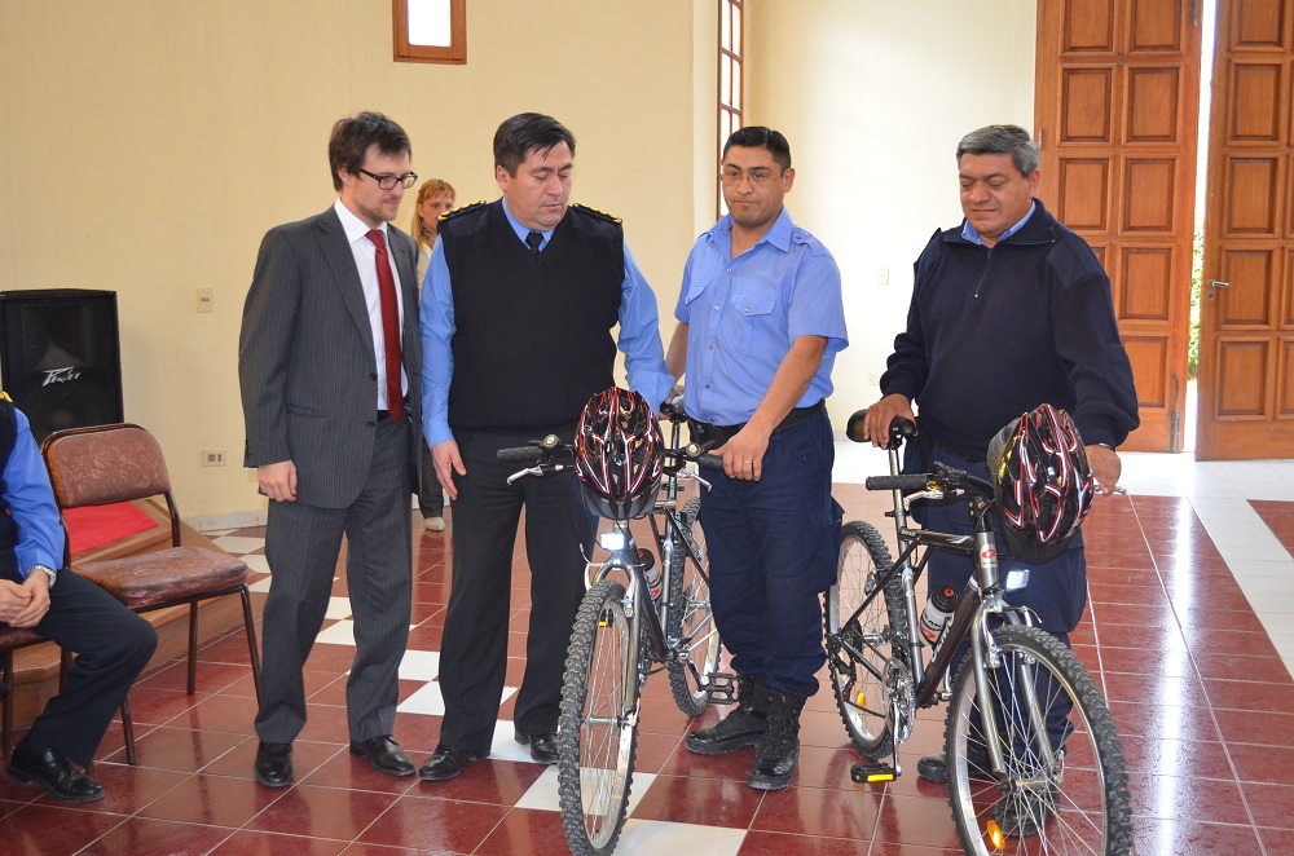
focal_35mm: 39
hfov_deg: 49.6
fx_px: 1399
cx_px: 647
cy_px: 428
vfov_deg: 34.1
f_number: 4.2
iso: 900
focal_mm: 26
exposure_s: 1/60
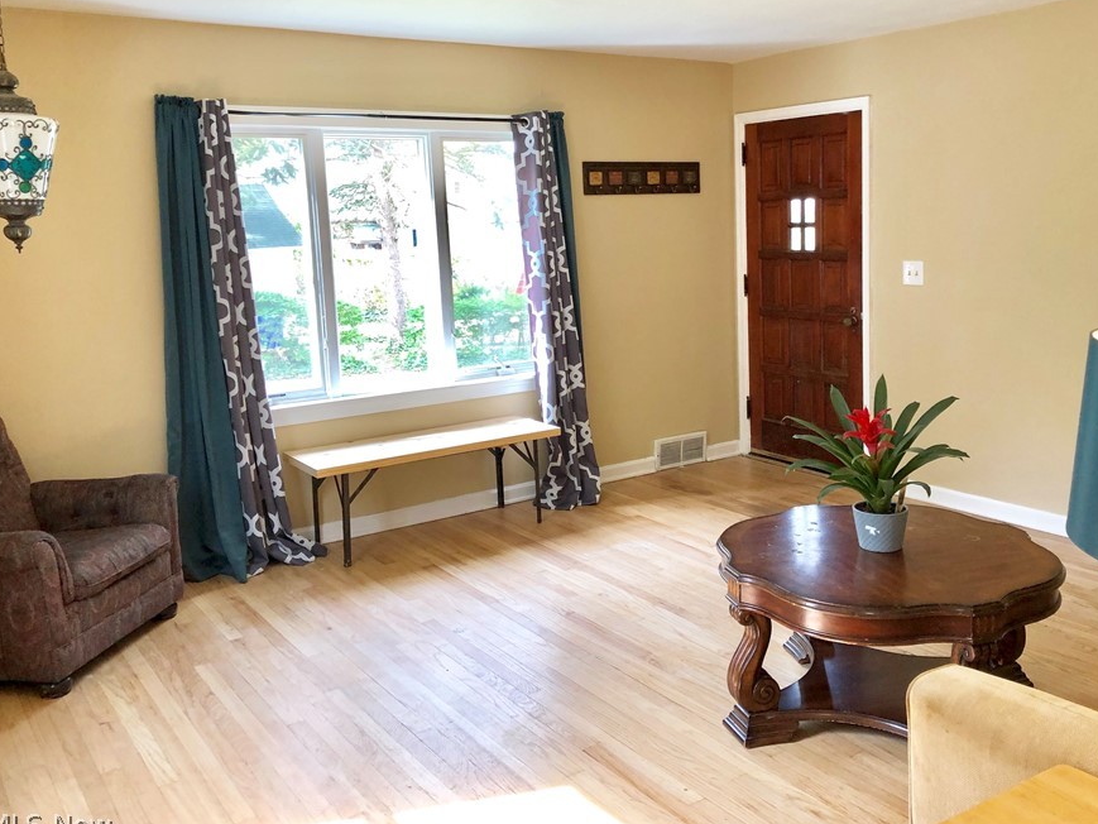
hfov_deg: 55.1
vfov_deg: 42.9
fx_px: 1047
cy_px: 360
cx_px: 627
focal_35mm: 33
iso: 25
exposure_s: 1/40
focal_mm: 4
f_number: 1.8
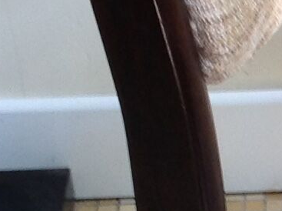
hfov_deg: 7.8
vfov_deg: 6.0
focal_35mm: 247
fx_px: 2009
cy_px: 239
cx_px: 519
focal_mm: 4.28
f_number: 2.4
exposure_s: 1/15
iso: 50
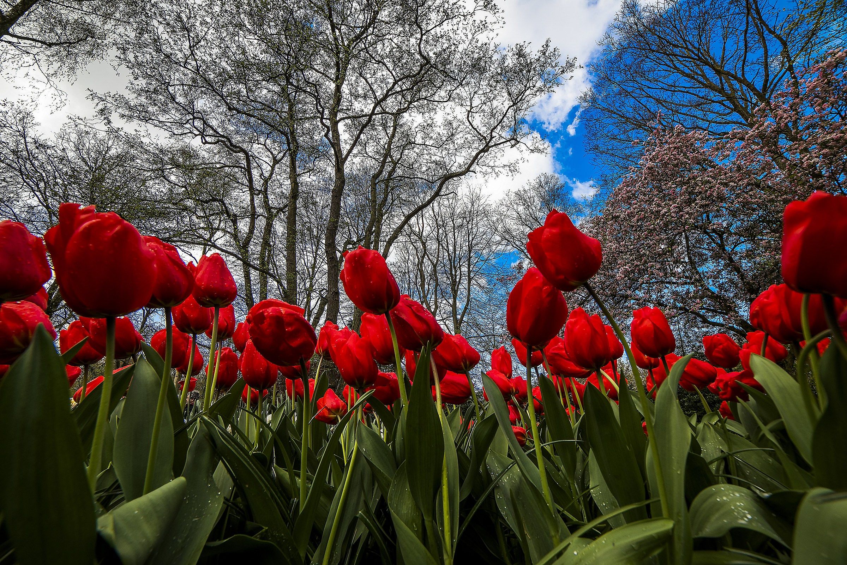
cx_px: 424
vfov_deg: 81.2
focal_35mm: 14
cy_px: 282
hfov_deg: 104.2
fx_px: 329
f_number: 9
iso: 400
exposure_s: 1/200
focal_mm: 14
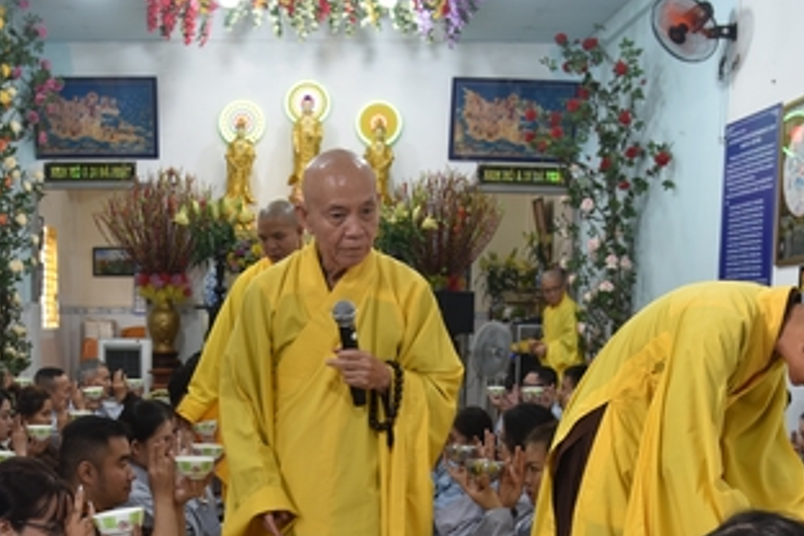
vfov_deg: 26.3
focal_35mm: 50
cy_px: 464
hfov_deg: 39.2
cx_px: 276
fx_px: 1117
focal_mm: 24
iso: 450
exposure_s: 1/60
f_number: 4
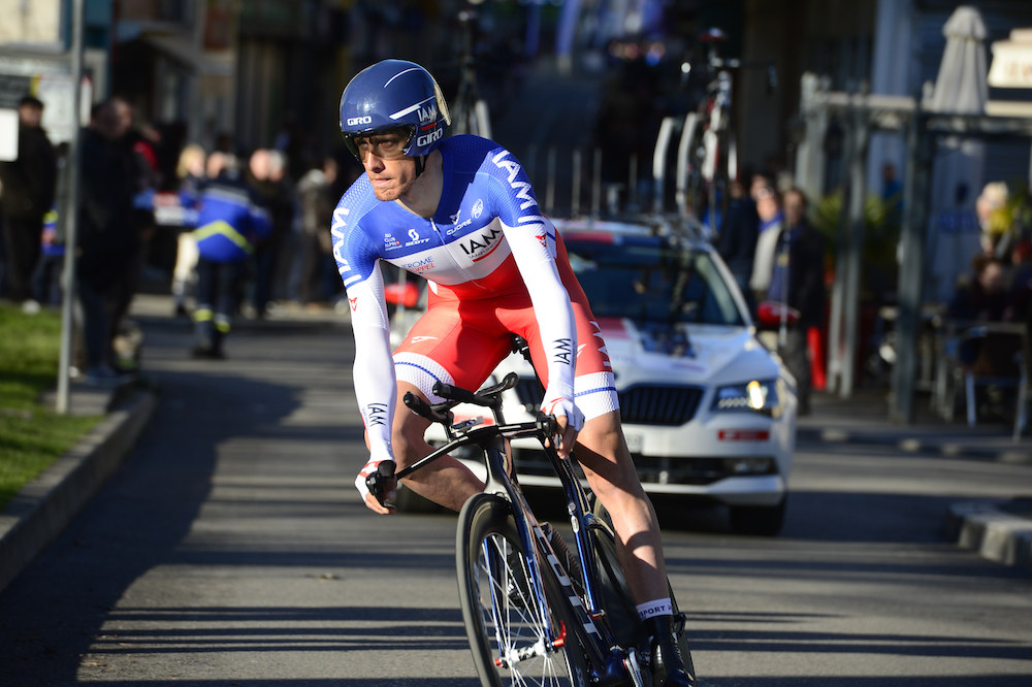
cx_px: 516
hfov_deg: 10.3
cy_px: 344
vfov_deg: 6.9
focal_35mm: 200
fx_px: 5731
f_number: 6.3
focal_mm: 200
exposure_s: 1/1000
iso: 400
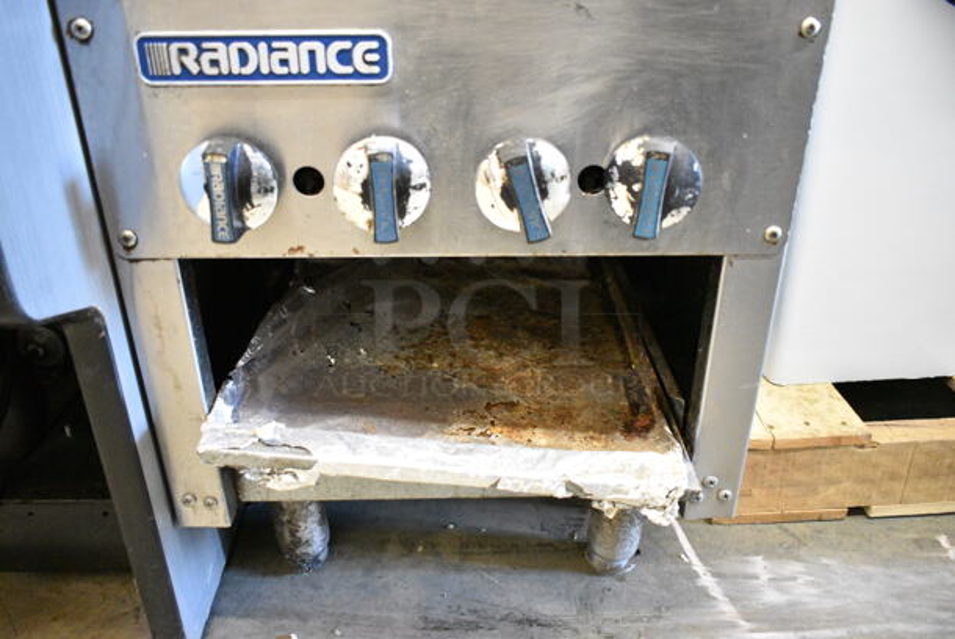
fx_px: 797
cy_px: 320
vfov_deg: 43.7
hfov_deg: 61.9
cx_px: 478
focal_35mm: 30
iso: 6400
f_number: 3.5
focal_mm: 20
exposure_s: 1/50
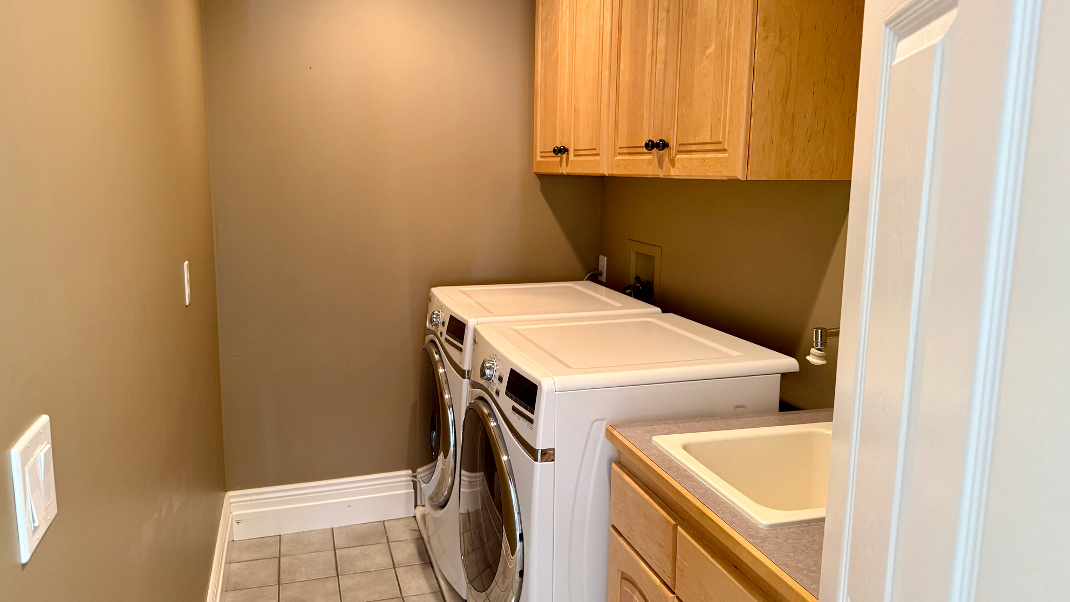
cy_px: 285
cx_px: 537
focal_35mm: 27
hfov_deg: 69.9
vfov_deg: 42.9
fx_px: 766
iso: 320
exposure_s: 1/60
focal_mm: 6.76
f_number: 1.78
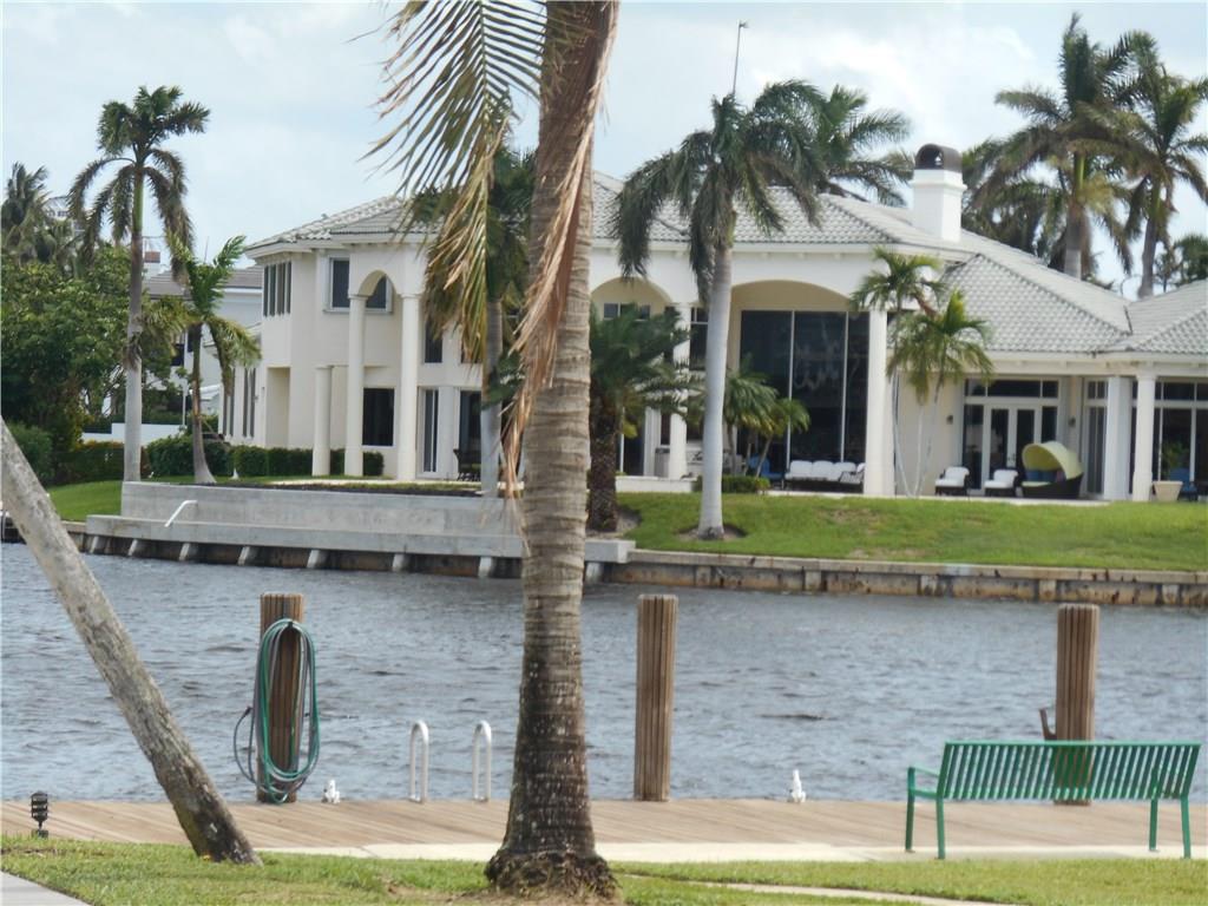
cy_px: 453
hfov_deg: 12.5
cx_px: 604
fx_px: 5514
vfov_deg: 9.4
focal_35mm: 158
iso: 80
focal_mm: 28.3
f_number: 6
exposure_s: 1/200
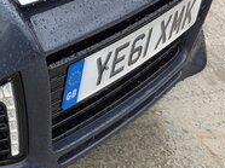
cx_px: -156
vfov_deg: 13.6
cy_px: -118
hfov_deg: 17.0
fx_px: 643
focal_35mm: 99
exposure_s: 1/180
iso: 50
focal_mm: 6.3
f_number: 1.7
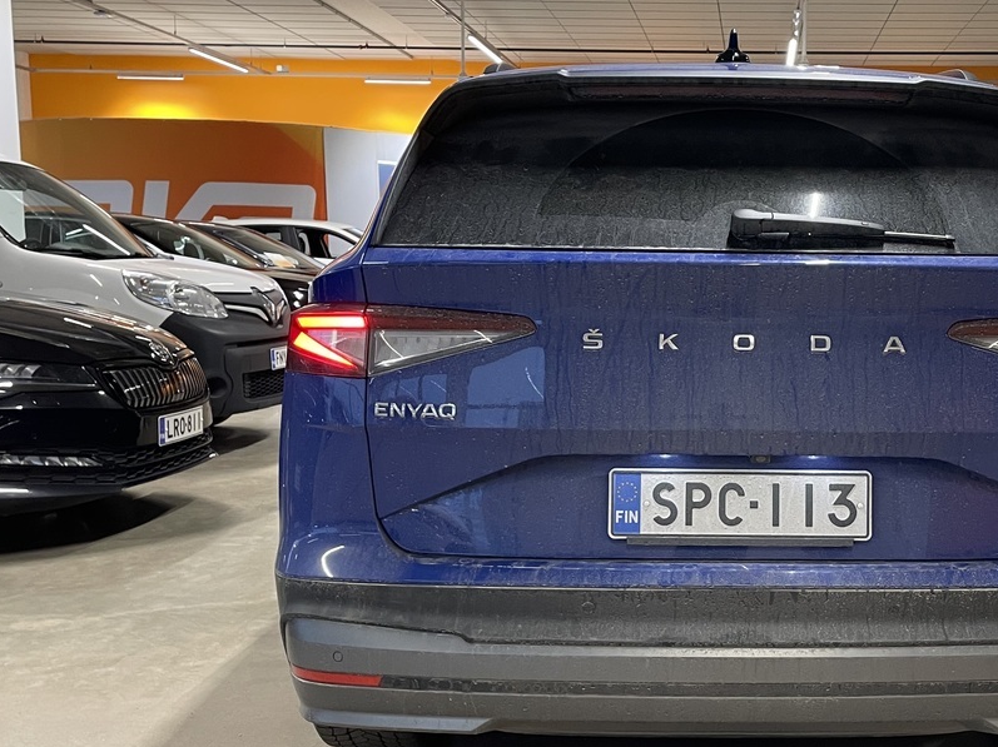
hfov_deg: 39.5
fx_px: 1354
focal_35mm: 47
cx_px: 726
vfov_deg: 30.8
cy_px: 435
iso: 100
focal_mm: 4.2
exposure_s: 1/52
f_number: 1.6
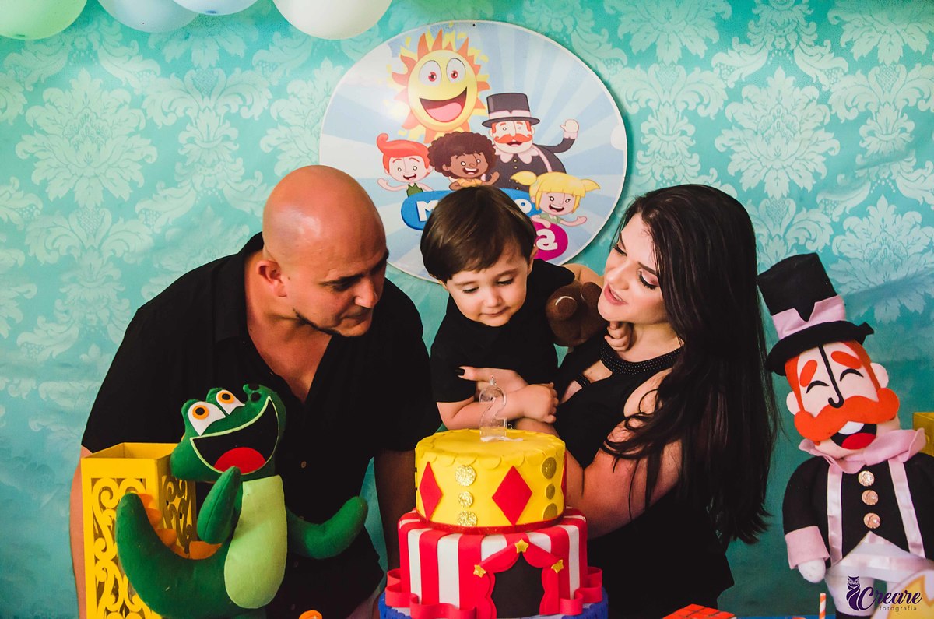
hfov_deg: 41.2
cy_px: 310
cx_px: 467
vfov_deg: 28.0
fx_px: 1243
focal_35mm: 48
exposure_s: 1/80
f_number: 4.2
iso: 1000
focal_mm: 32
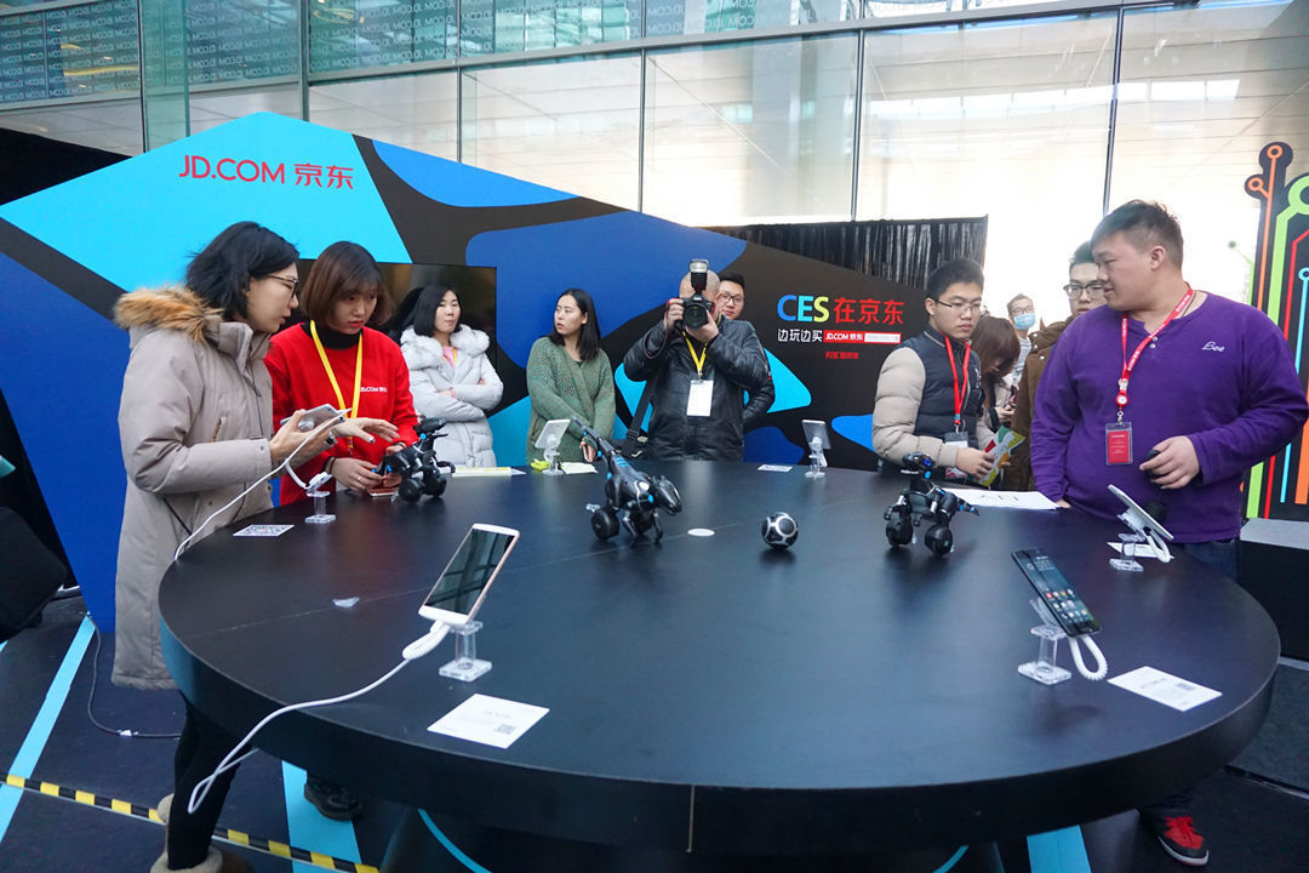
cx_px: 654
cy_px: 436
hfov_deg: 73.7
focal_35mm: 24
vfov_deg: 53.1
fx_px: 873
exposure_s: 1/160
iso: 2000
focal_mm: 16
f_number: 3.5
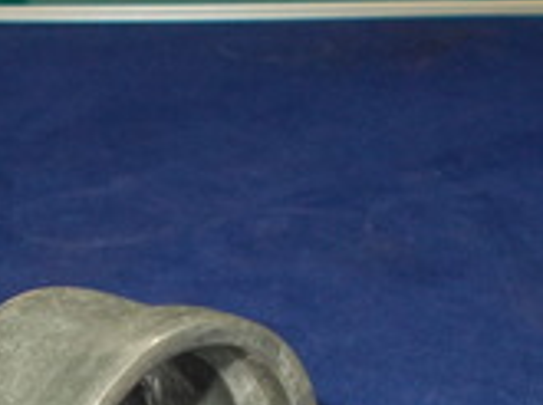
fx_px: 1237
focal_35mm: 79
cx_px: 184
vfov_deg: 17.8
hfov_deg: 24.7
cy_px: 472
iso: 200
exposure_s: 1/25
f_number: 3.2
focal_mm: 4.6
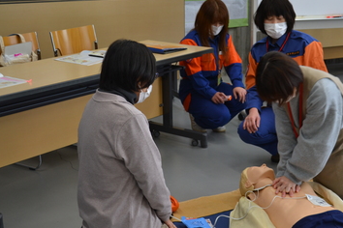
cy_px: 103
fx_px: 619
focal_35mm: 65
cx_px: 232
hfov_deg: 30.7
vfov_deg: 20.9
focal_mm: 32
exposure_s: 1/30
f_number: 4.8
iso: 400
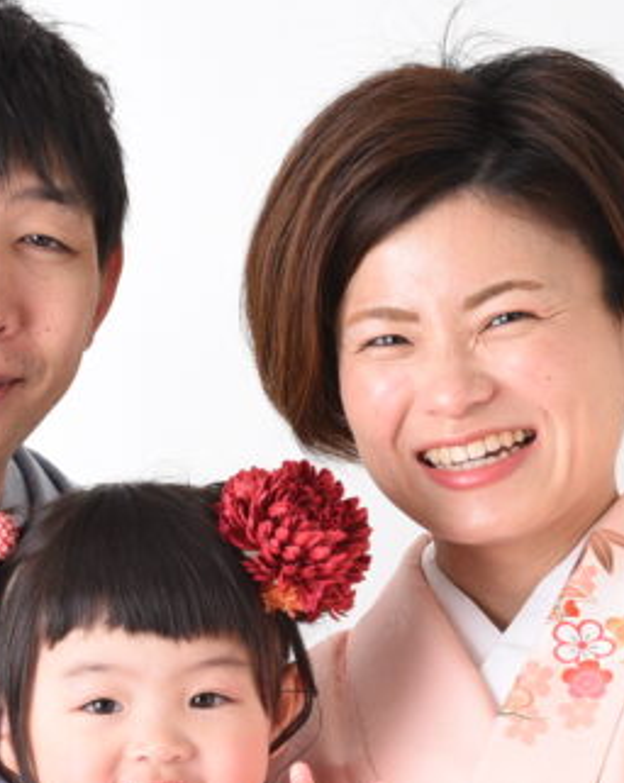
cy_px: 737
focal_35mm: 255
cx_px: 161
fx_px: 5898
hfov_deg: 6.1
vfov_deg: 7.6
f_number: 8
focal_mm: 85
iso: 1600
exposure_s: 1/160
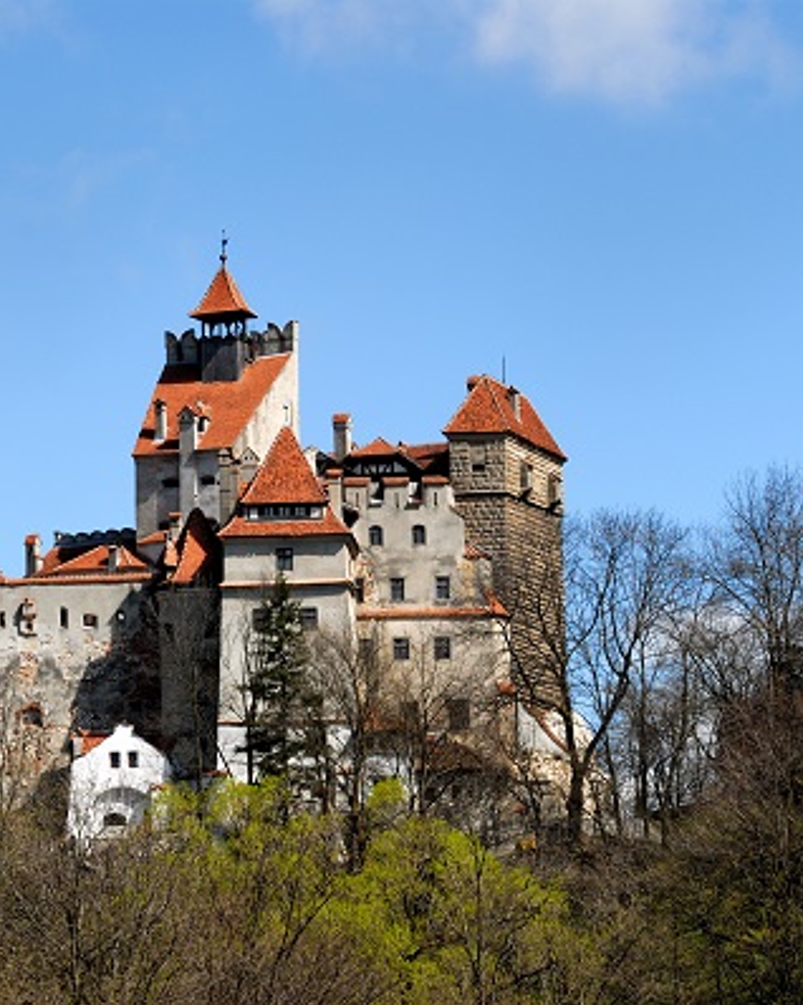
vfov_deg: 11.4
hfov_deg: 9.1
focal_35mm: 170
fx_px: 5054
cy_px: 504
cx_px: 212
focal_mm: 80
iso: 200
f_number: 11
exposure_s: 1/180
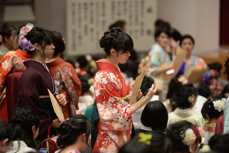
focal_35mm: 200
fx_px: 1273
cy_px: 76
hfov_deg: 10.3
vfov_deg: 6.9
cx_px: 114
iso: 1600
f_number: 2.8
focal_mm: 200
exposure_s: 1/125
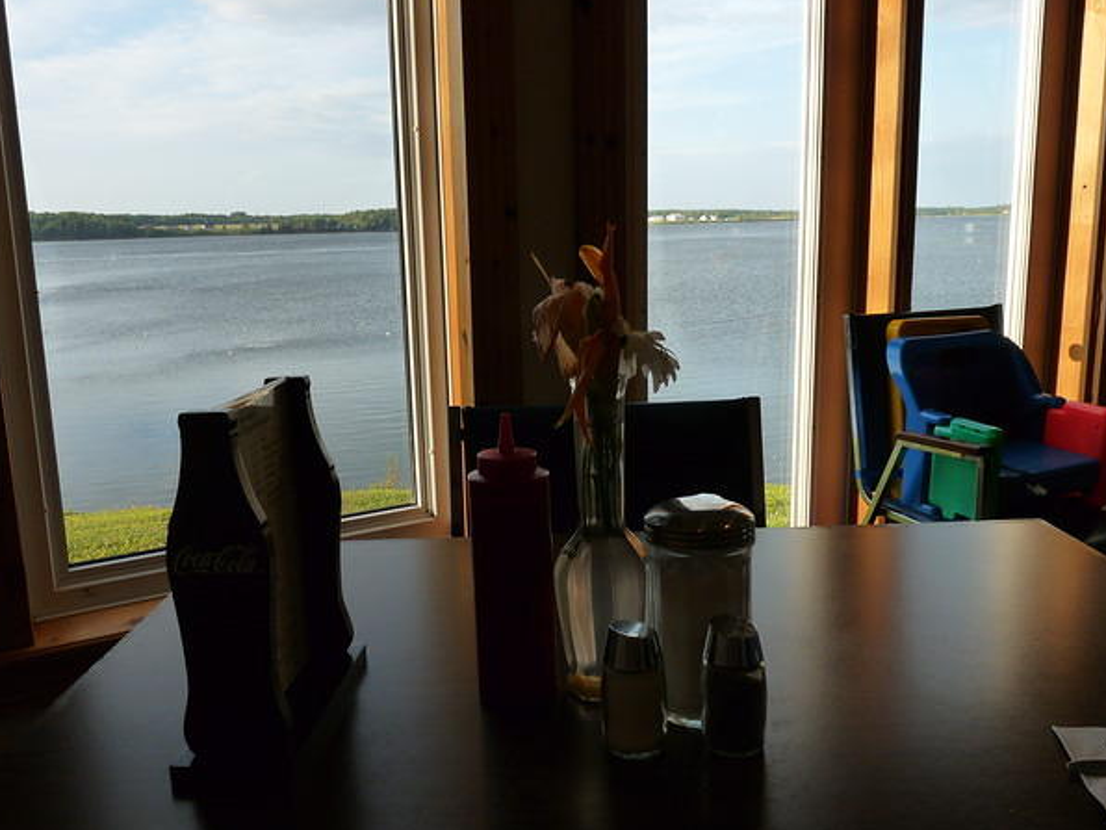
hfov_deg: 61.6
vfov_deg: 48.2
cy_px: 409
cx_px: 534
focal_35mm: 29
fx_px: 927
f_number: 4.5
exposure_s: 1/200
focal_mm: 4.8
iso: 160
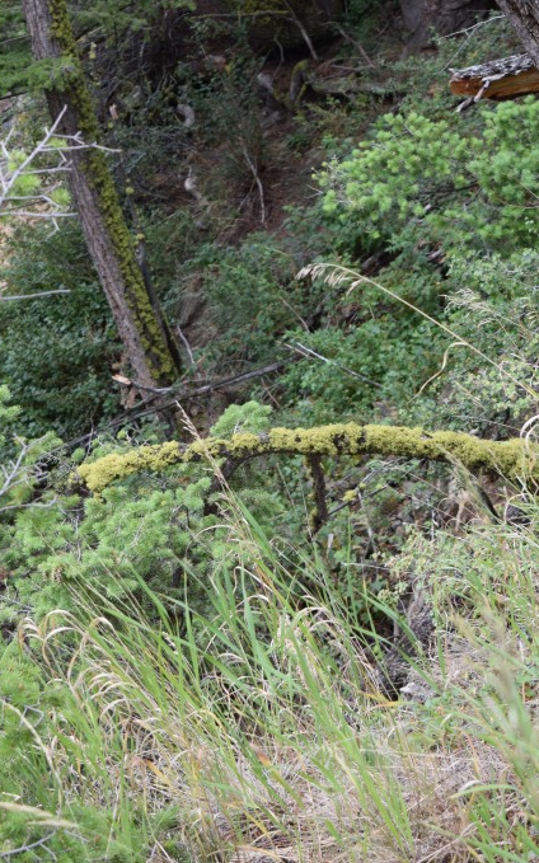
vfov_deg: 16.5
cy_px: 431
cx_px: 311
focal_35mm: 127
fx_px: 2981
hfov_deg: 10.3
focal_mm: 55
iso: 400
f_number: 7.1
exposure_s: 1/200
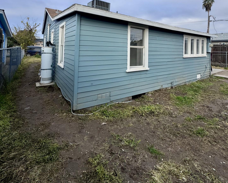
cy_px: 44
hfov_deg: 83.3
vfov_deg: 66.1
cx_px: 116
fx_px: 128
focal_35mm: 19
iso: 40
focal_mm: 2.22
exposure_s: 1/512
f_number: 2.2
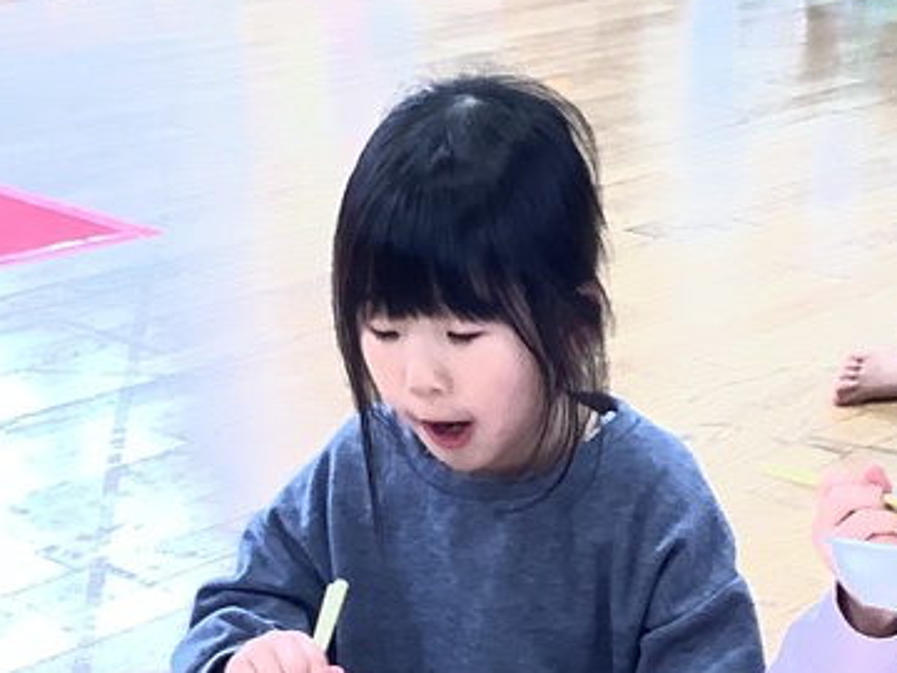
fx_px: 2229
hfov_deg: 22.8
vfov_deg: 16.7
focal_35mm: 86
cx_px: 424
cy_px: 700
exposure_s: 1/50
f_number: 2.4
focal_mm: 3.3
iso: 100
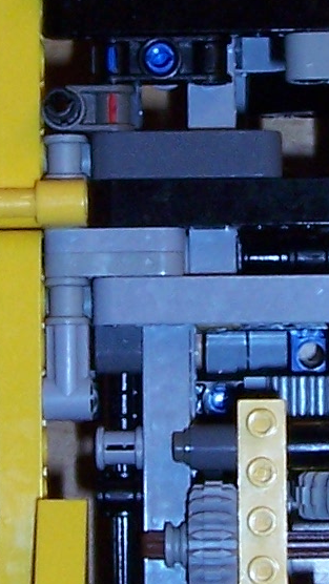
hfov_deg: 7.4
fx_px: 2542
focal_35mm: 164
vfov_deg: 13.1
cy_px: 278
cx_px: 244
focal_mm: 5.6
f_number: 2.7
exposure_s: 1/60
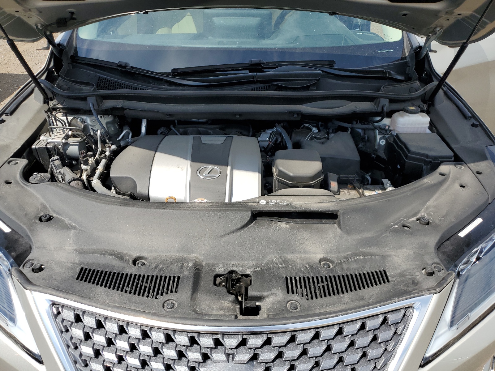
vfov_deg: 53.1
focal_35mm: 26
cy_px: 186
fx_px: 372
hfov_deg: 67.3
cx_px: 248
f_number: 1.5
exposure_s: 1/2500
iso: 50
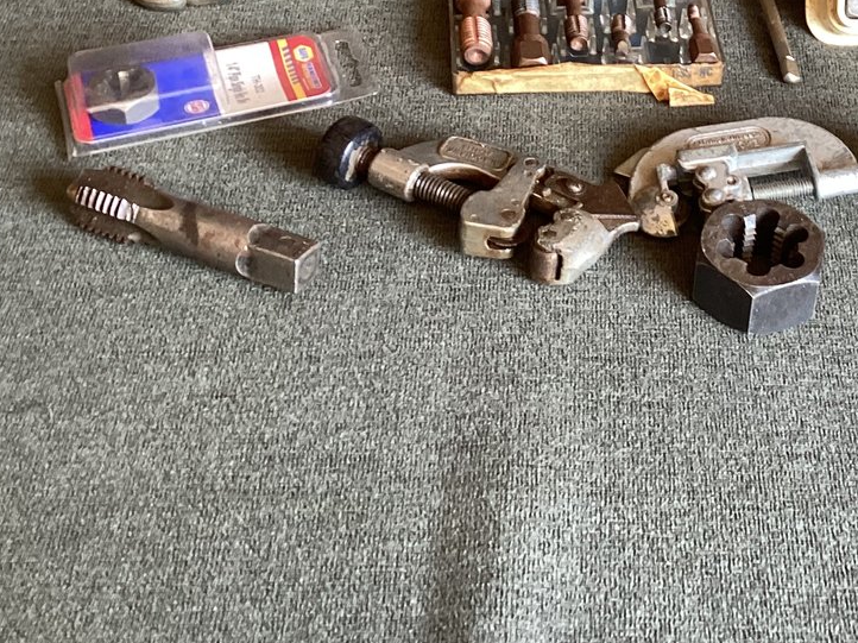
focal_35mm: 65
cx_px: 773
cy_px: 42
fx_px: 1611
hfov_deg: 28.7
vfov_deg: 22.0
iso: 80
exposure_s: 1/50
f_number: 2.4
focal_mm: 3.3
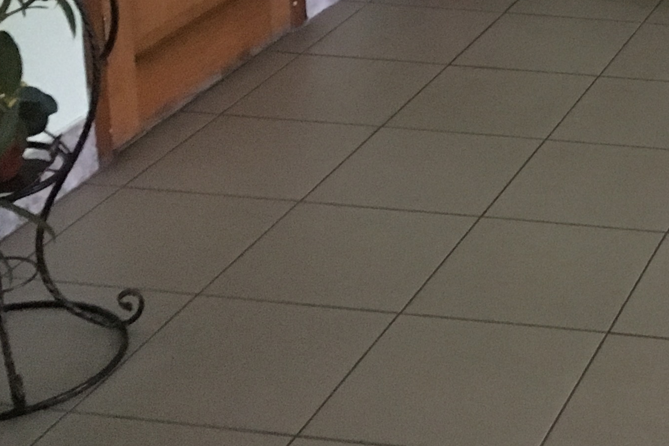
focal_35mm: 90
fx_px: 1673
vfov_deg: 14.4
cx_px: 875
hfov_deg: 20.6
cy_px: -181
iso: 500
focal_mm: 4.15
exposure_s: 1/17
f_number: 2.2
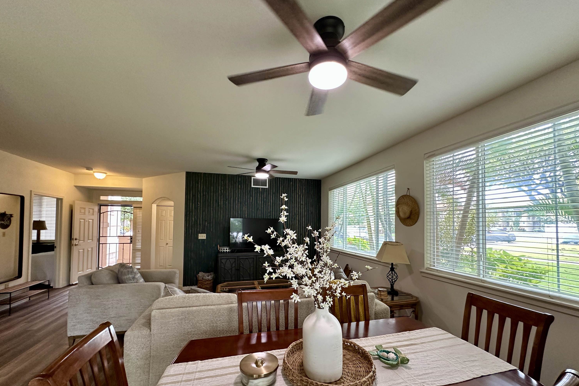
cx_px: 293
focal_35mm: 15
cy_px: 218
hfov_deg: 100.4
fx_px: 241
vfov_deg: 77.0
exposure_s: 1/120
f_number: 2.2
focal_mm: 2.22
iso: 250
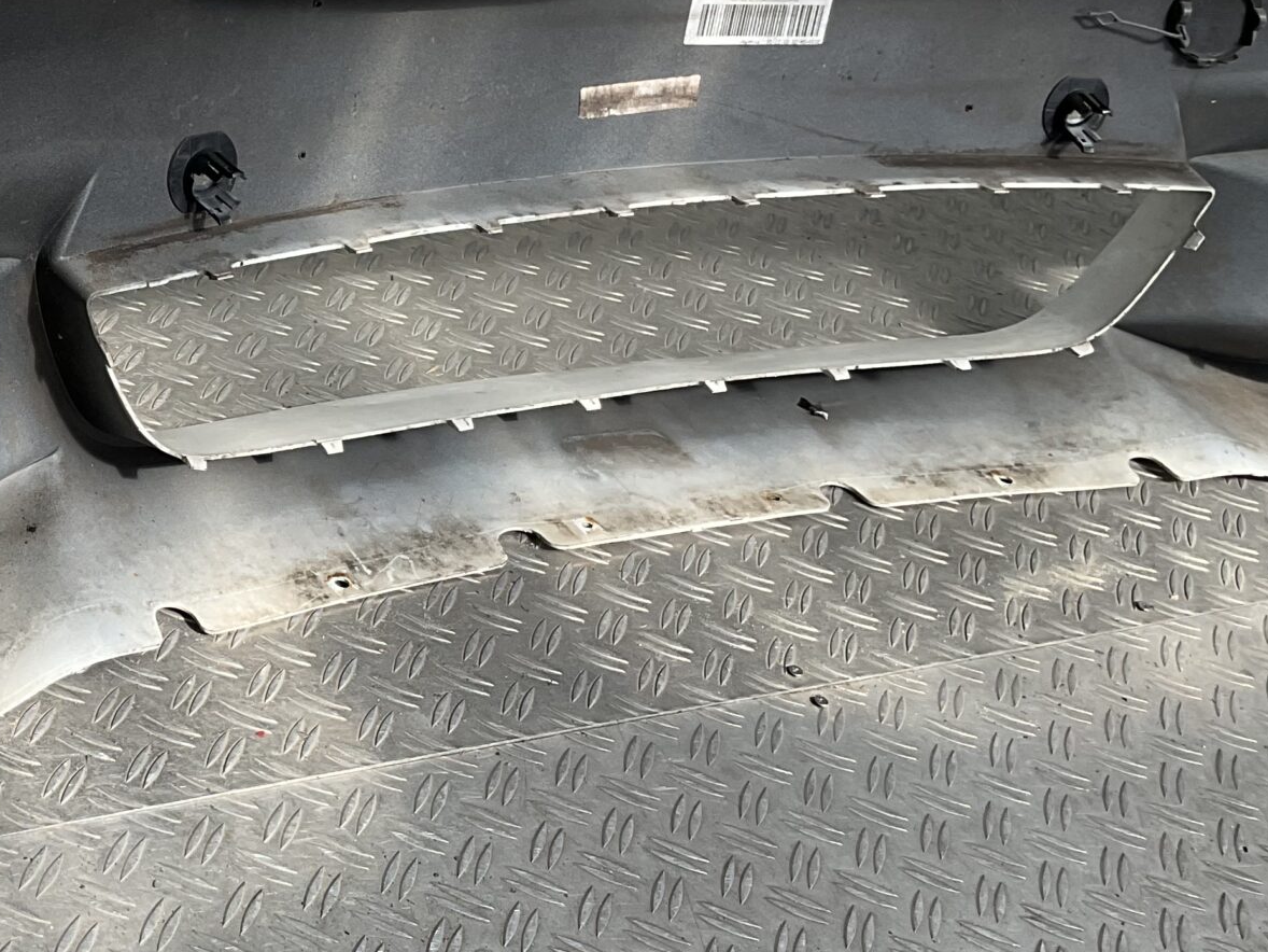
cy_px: 366
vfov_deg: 23.2
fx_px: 2308
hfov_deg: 29.5
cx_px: 138
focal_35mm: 63
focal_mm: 3
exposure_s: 1/365
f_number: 1.8
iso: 16
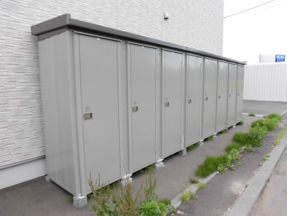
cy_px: 108
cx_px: 144
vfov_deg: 56.8
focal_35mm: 24
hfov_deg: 71.6
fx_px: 199
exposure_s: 1/500
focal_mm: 4.3
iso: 250
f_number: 3.1
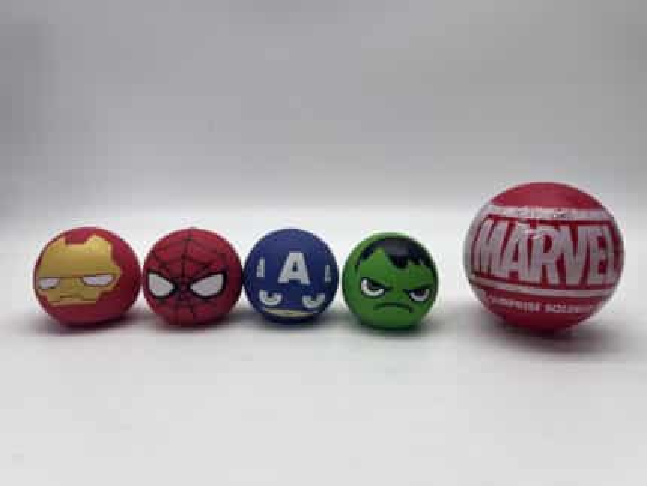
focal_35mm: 26
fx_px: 486
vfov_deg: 53.1
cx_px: 324
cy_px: 243
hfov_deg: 67.3
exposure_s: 1/153
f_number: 1.5
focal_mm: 5.7
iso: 40
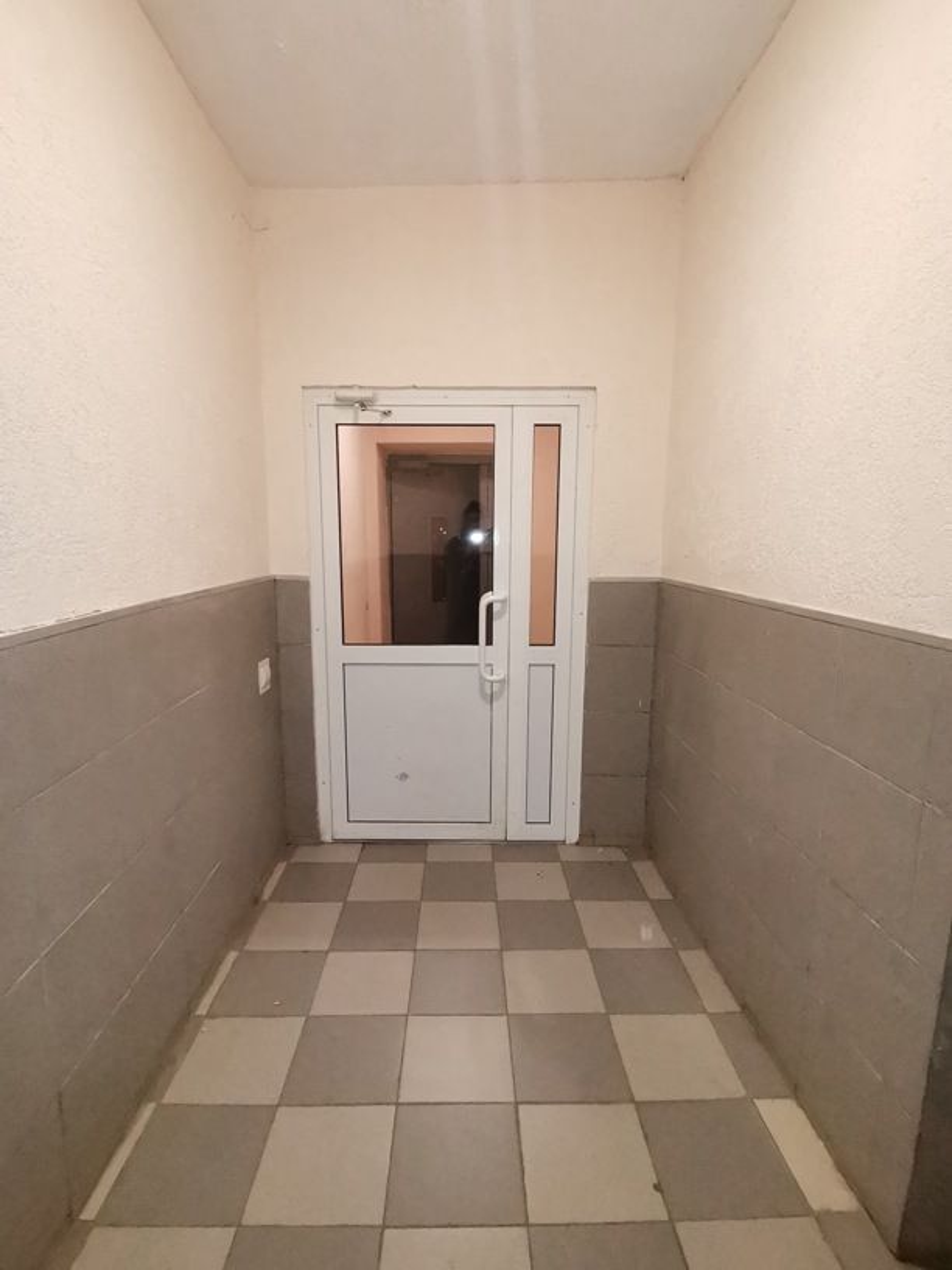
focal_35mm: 17
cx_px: 476
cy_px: 635
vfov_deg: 91.0
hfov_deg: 74.7
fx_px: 623
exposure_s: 1/25
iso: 320
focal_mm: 1.78
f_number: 2.4
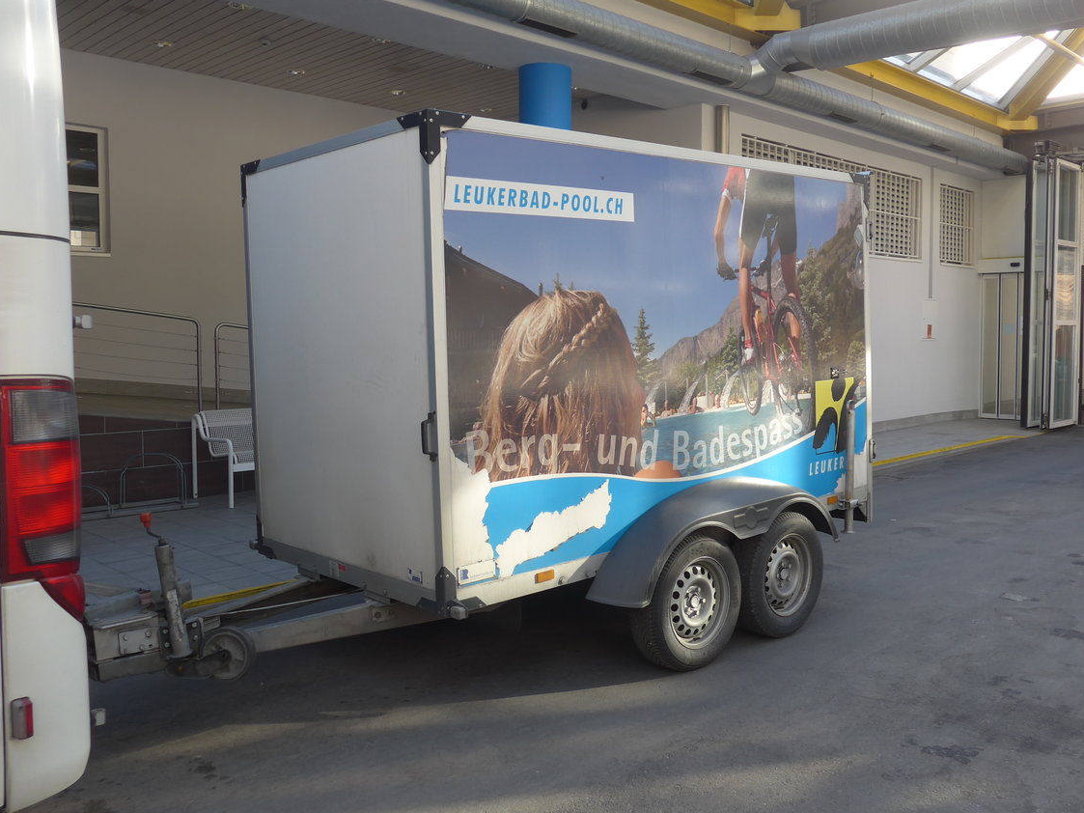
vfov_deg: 45.4
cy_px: 389
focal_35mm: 31
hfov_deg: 58.3
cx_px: 569
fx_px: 971
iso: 80
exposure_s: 1/100
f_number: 2.5
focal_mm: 6
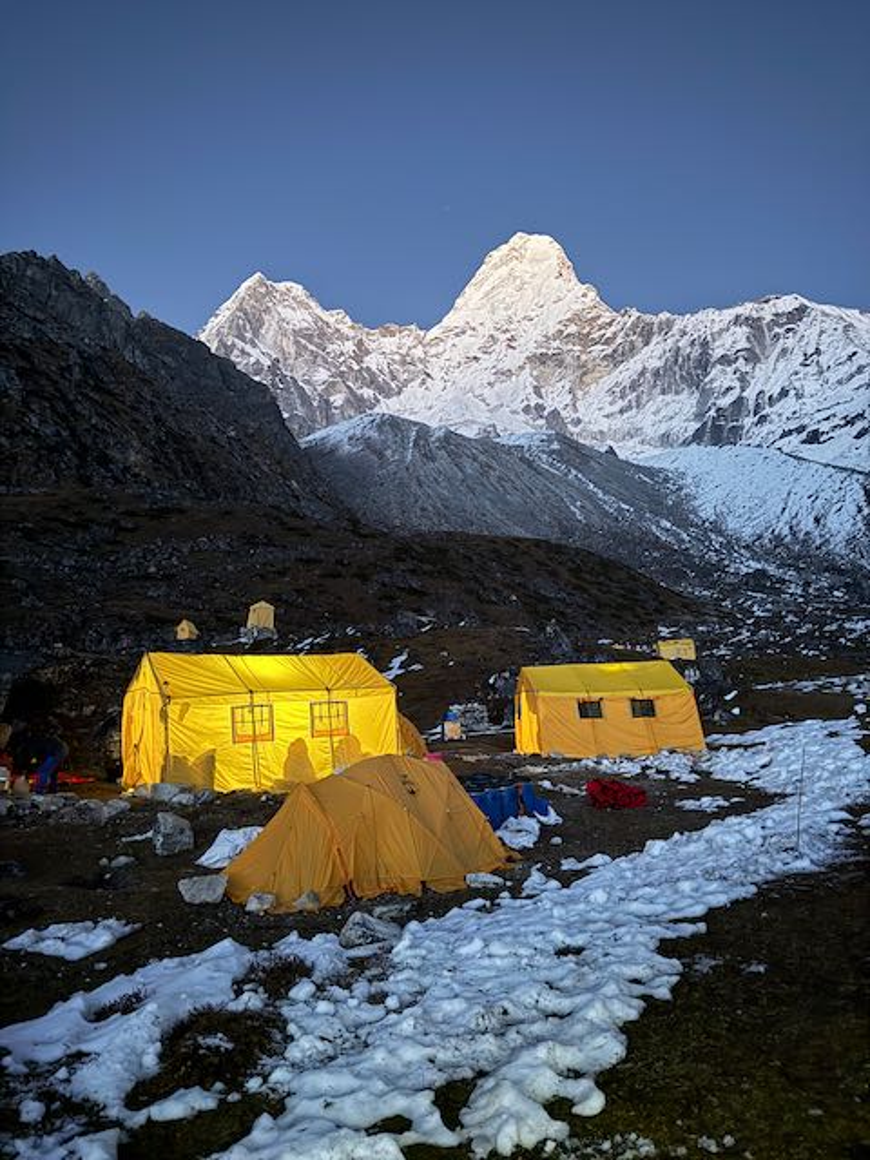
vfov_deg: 71.6
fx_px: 804
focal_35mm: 24
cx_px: 435
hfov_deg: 56.8
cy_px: 580
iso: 2000
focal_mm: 6.76
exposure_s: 1/9
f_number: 1.78
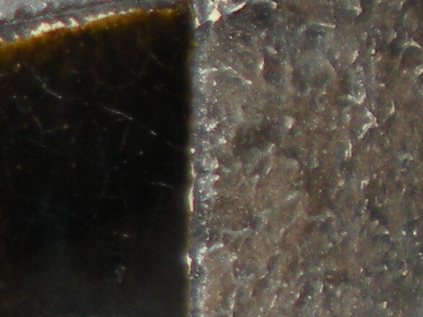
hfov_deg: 8.6
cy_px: 103
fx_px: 2578
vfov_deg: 7.0
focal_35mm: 211
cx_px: -563
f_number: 3.1
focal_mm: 6.3
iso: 64
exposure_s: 1/60
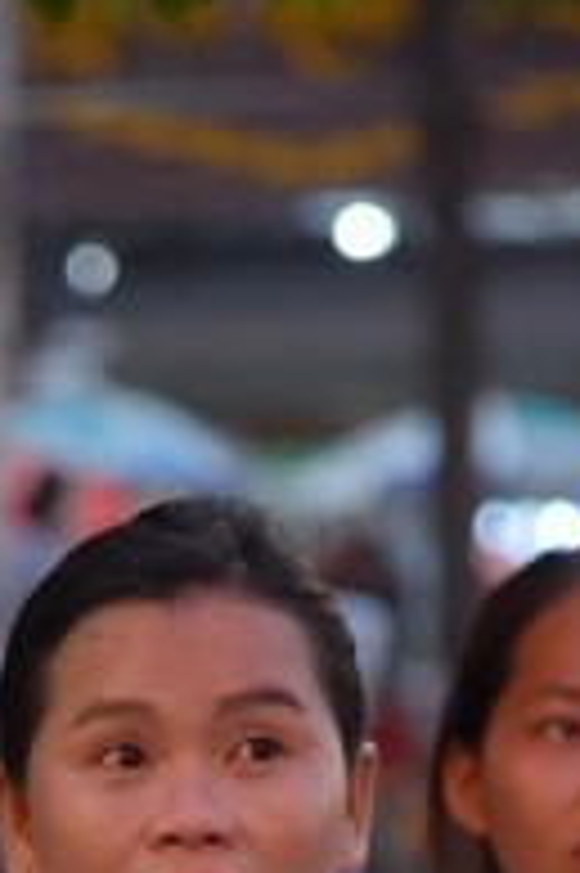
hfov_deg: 3.4
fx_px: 9756
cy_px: 1269
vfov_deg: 5.1
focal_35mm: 403
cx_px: 34
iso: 1600
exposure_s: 1/80
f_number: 4
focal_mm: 120
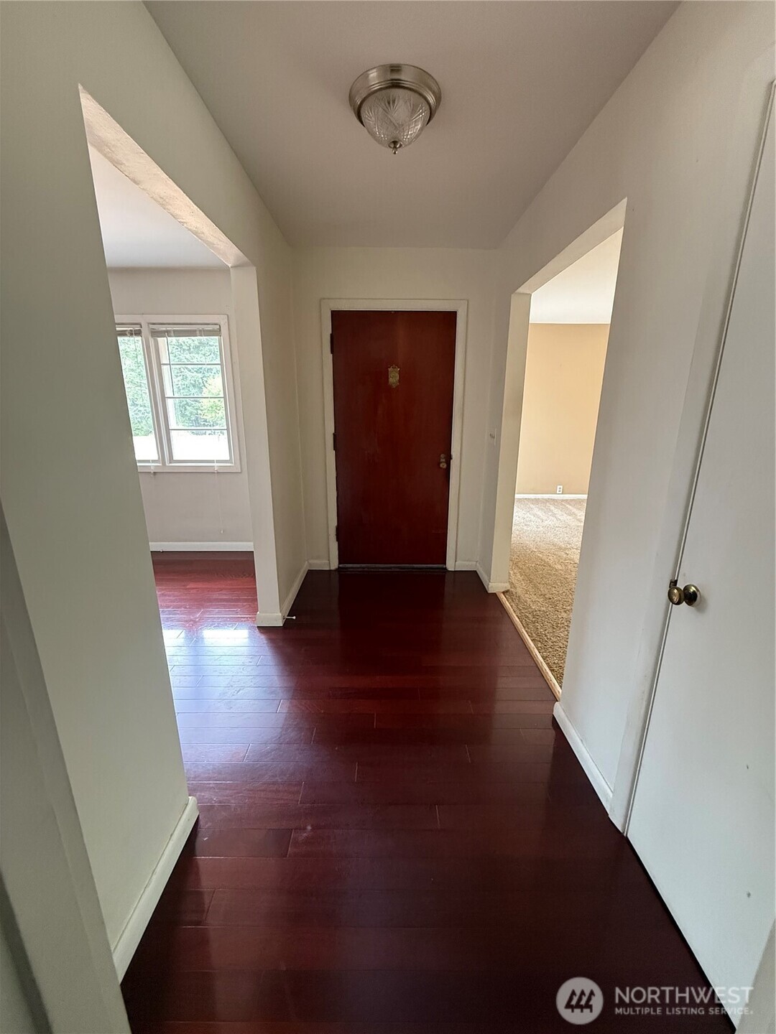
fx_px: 418
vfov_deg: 102.1
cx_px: 388
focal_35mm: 14
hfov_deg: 85.7
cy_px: 517
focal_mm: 2.22
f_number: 2.2
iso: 640
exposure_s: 1/60
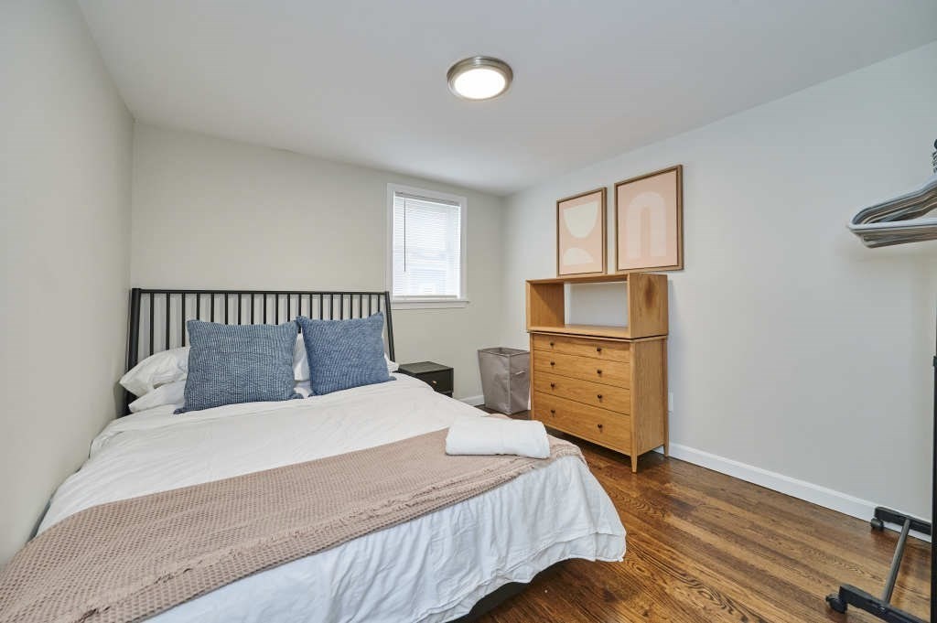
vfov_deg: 81.1
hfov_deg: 104.3
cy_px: 312
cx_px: 468
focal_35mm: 14
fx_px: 364
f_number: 5.6
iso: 1600
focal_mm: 14
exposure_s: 1/125
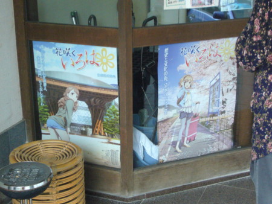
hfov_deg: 28.5
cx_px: 136
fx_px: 535
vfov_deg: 21.6
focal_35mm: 68
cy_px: 102
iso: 400
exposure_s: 1/100
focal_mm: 11.2
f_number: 4.3
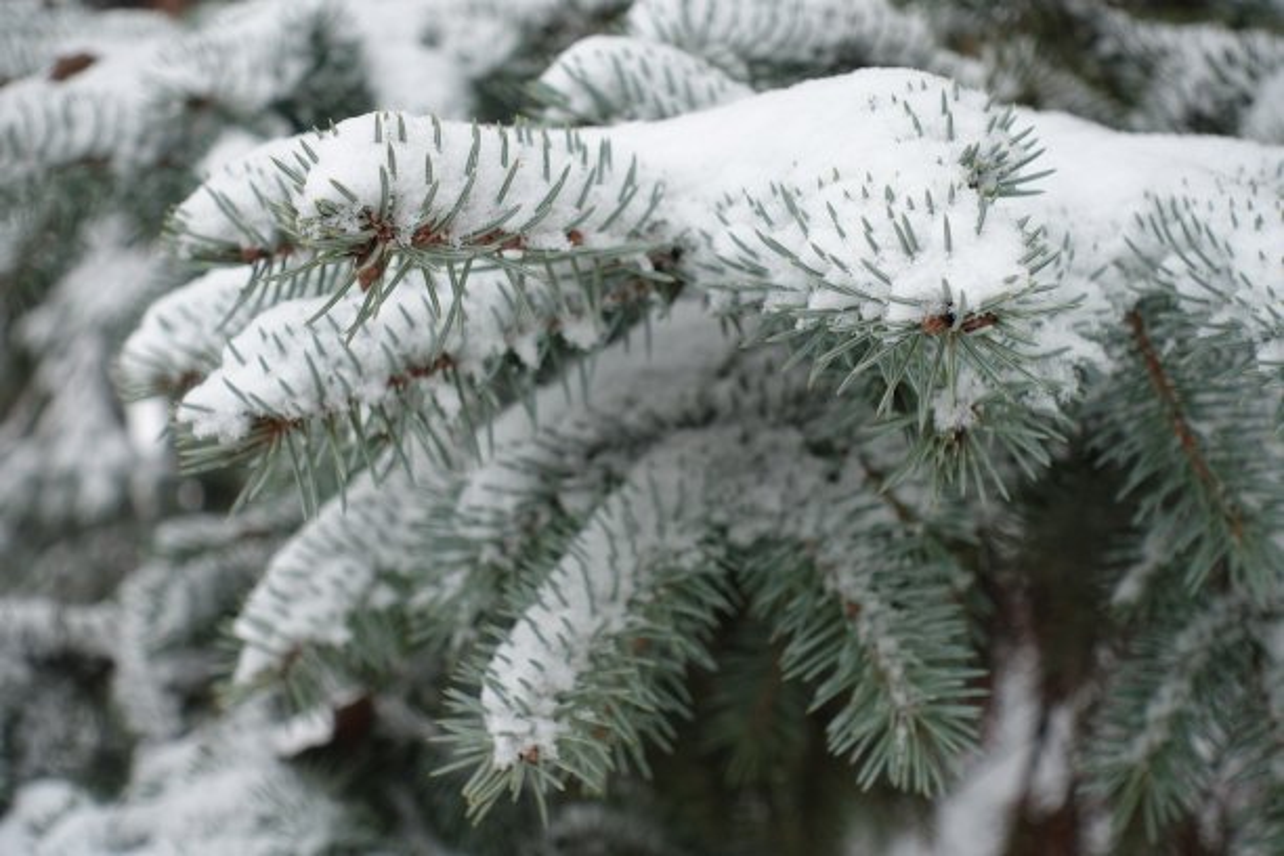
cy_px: 428
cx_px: 642
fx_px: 2496
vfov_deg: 19.5
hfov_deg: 28.8
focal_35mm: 70
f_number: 4
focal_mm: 25.7
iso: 125
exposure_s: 1/160
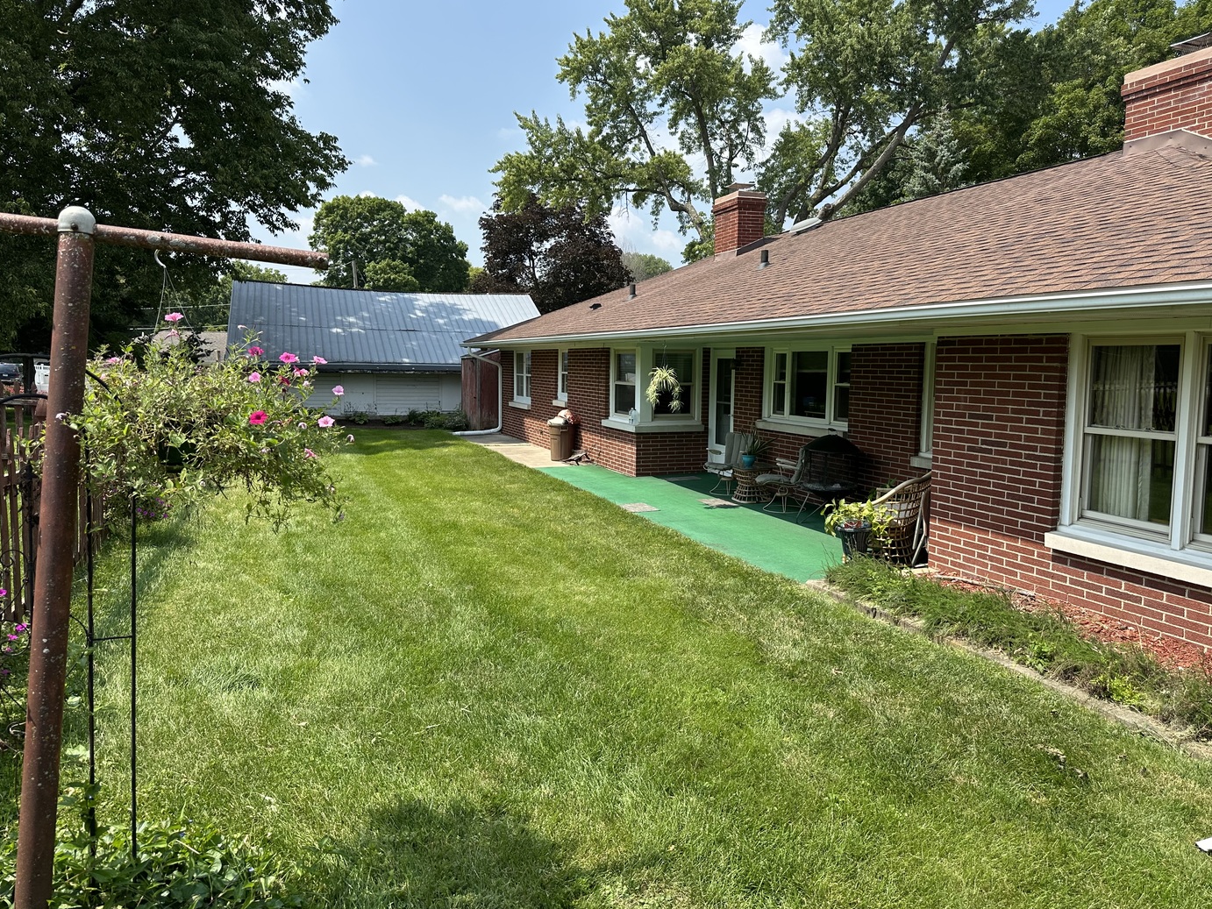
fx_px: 875
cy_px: 445
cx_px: 624
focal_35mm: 25
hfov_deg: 69.4
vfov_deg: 54.9
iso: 80
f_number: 1.78
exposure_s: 1/2732
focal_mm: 6.86
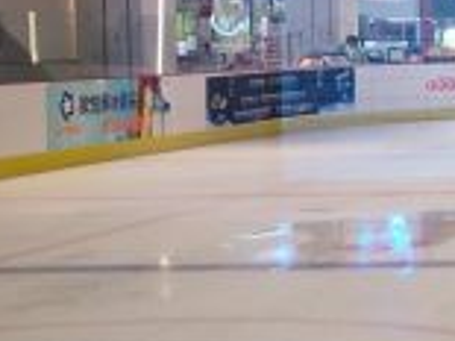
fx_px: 1602
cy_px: 28
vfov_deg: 12.0
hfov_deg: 13.8
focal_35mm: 122
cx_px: 904
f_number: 1.6
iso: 125
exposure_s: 1/50
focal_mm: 3.95
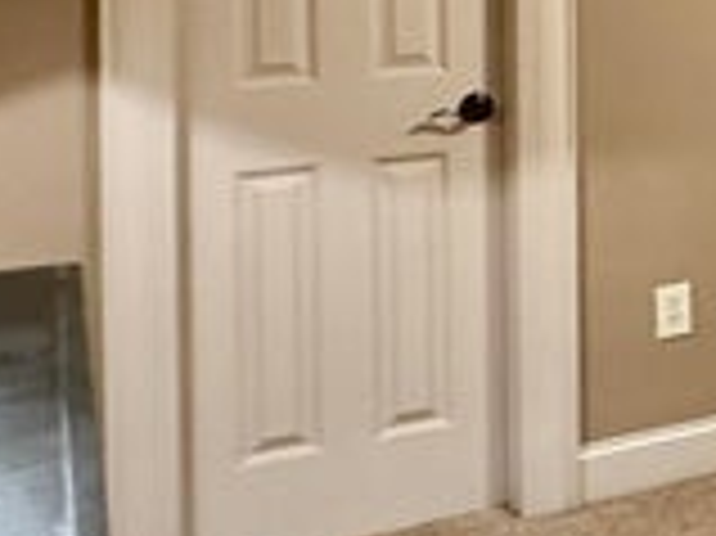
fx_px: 1550
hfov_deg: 19.2
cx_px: 1310
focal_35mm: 75
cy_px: -81
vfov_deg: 18.7
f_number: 2.2
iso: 500
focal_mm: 2.22
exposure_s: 1/60
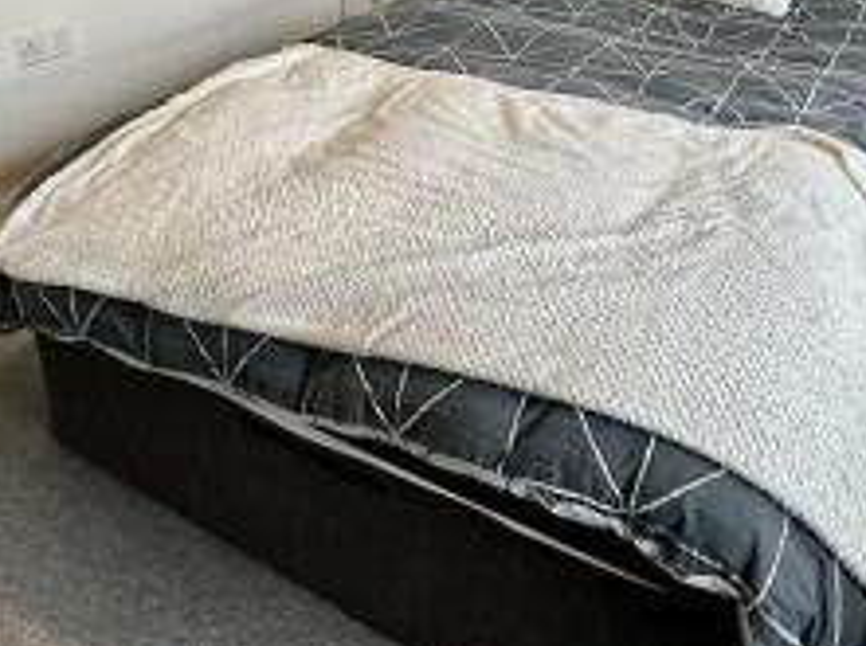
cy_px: -6
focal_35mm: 37
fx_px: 924
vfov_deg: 34.9
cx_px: 574
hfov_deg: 49.4
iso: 250
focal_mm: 2.22
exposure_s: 1/100
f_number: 2.2
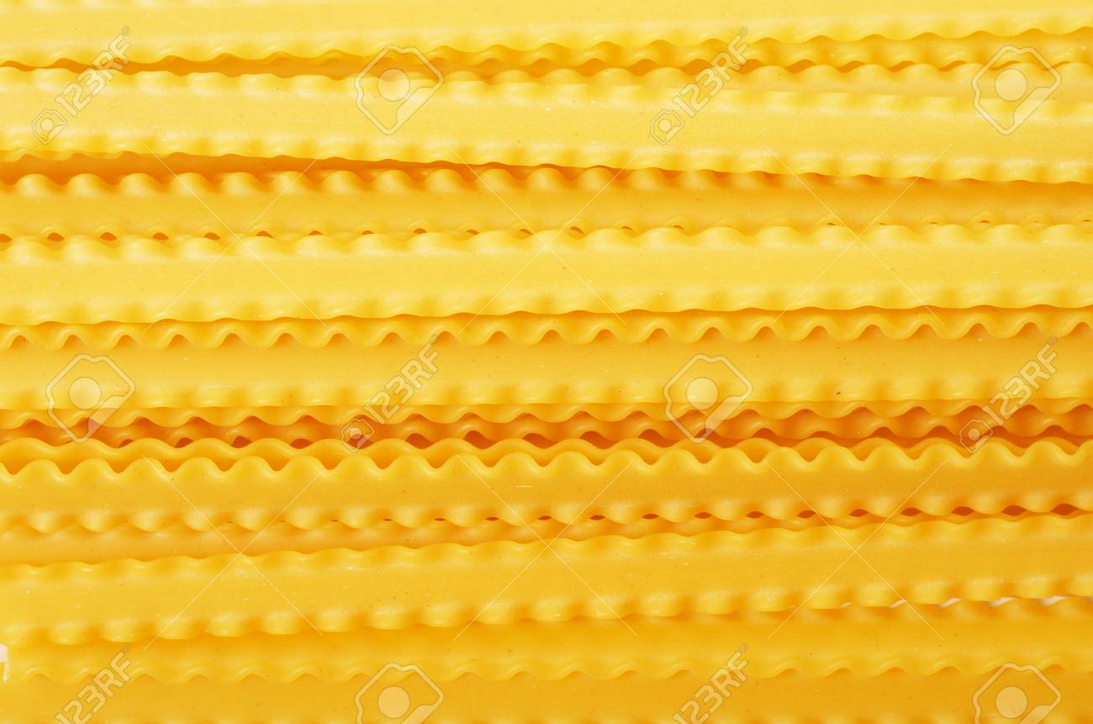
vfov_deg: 18.1
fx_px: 2272
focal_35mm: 75
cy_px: 362
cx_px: 546
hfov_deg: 27.0
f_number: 7.1
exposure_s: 1/200
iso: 100
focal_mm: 50
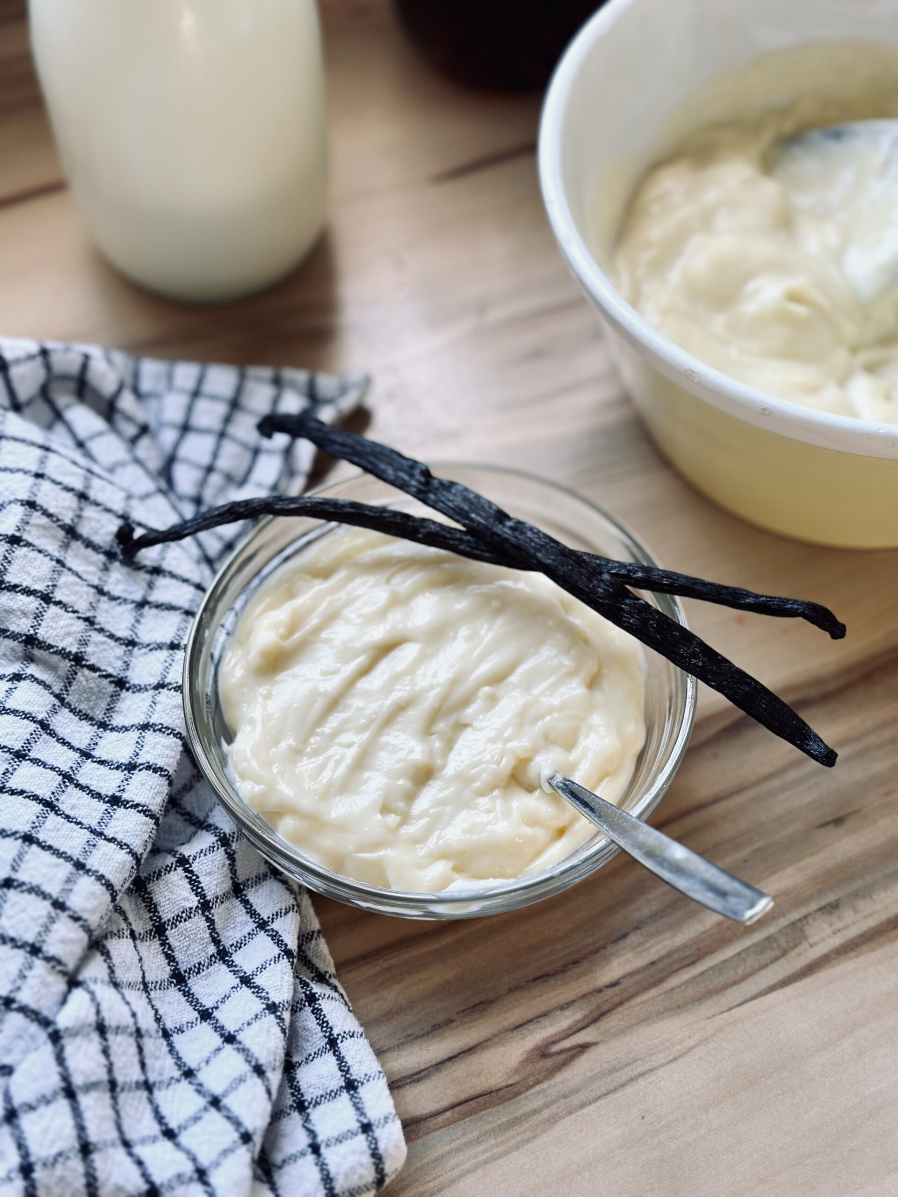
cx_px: 449
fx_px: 1660
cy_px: 598
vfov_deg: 39.7
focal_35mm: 48
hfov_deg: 30.3
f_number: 1.78
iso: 125
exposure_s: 1/92
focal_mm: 6.86
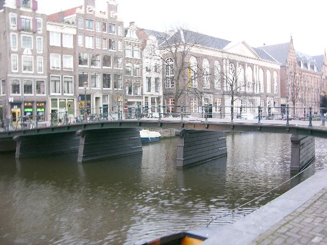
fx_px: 331
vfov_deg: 40.7
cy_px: 122
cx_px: 164
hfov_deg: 52.6
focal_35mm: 35
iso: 50
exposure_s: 1/8.4
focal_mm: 8.9
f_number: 2.8
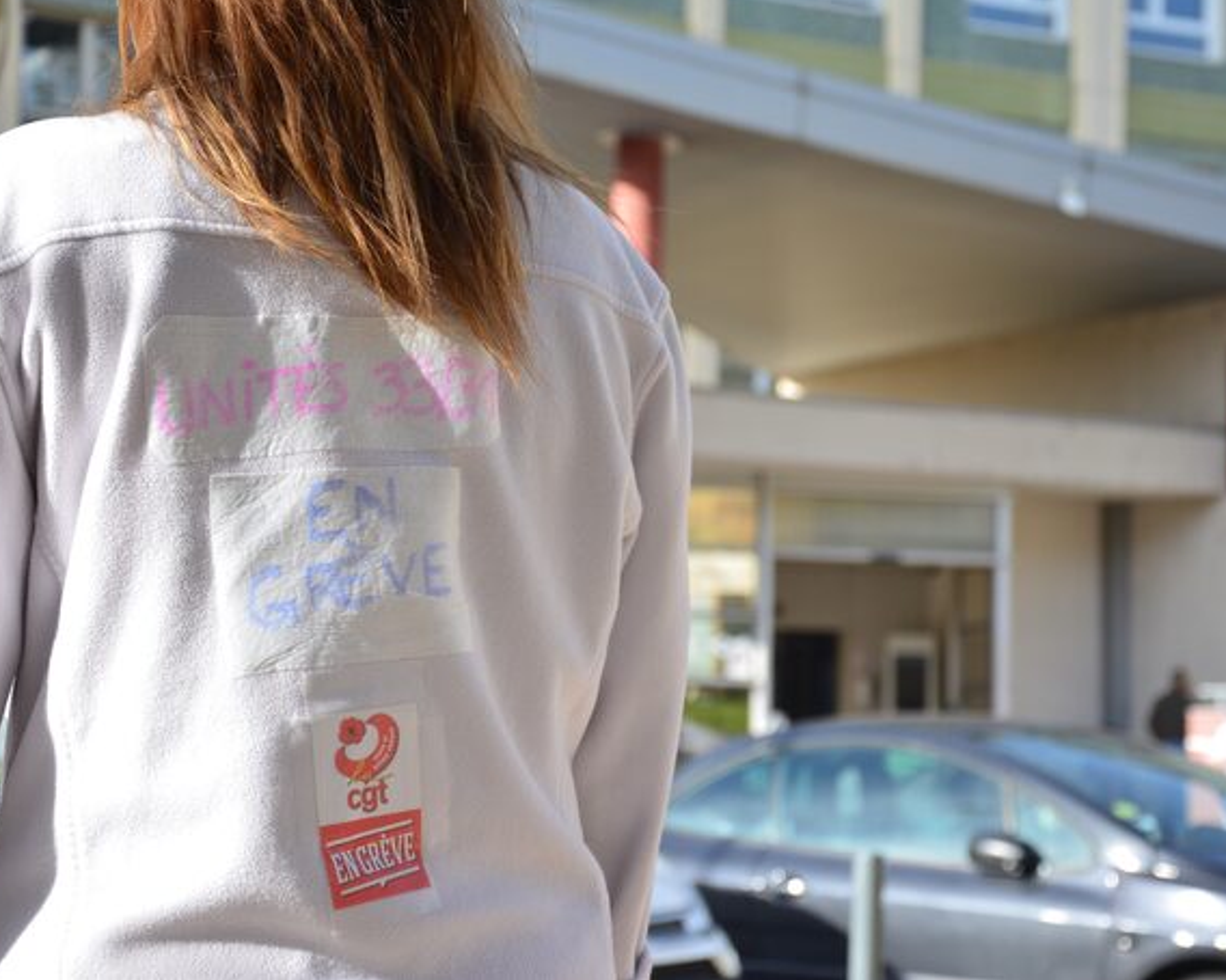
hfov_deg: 21.5
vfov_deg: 17.3
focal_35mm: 89
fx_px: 3228
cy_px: 486
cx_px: 678
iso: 250
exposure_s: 1/400
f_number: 5
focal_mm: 52
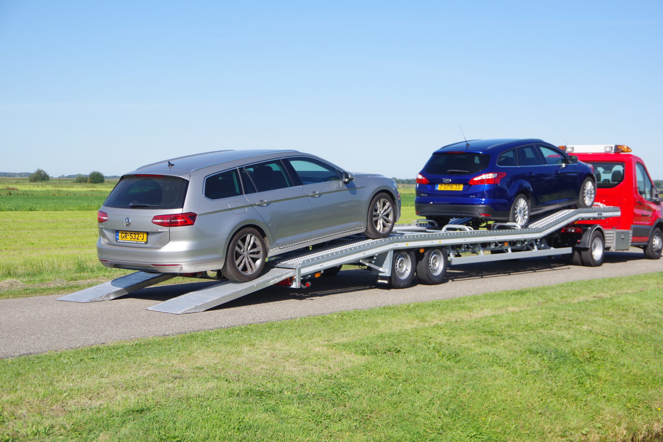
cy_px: 221
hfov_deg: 33.4
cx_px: 332
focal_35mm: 60
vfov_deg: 22.6
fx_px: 1105
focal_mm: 40
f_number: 5
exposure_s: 1/800
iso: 200
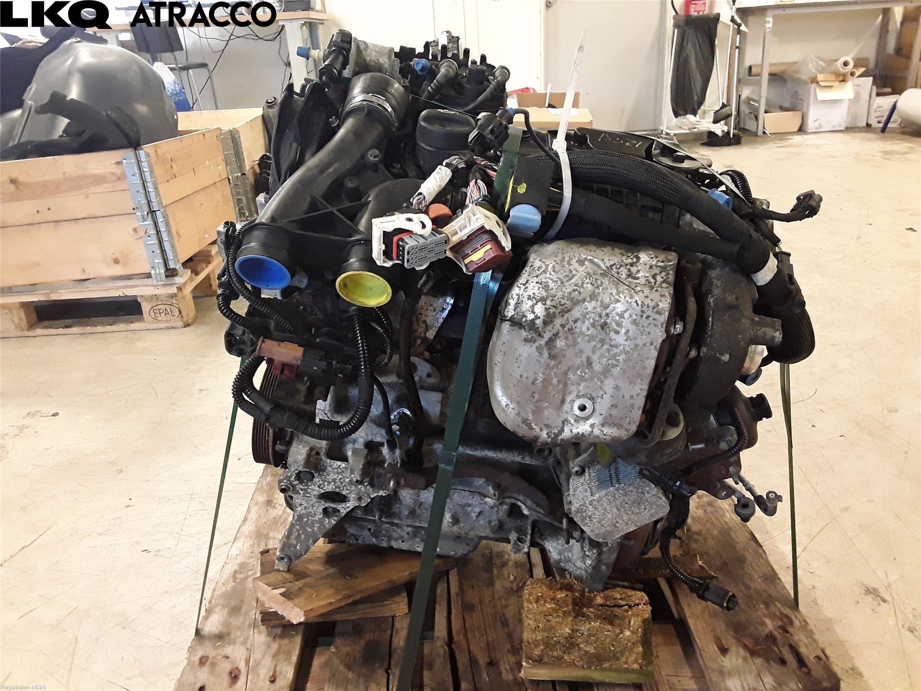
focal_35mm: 28
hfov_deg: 63.4
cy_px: 346
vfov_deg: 49.7
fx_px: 745
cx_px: 460
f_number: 1.9
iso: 200
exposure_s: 1/33
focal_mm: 2.91
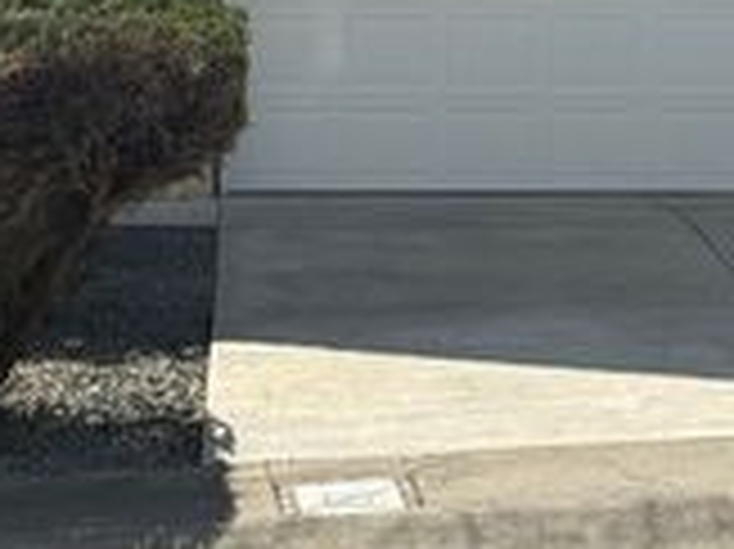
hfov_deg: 13.4
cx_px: 311
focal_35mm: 147
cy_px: 29
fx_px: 3115
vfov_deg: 10.0
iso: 80
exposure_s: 1/5587
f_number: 1.78
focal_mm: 6.76
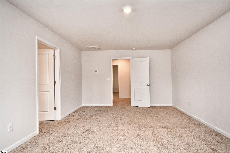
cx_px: 115
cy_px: 76
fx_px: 115
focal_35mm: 18
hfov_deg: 90.0
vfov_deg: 67.4
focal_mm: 12
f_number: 7.1
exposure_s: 1/25
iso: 400
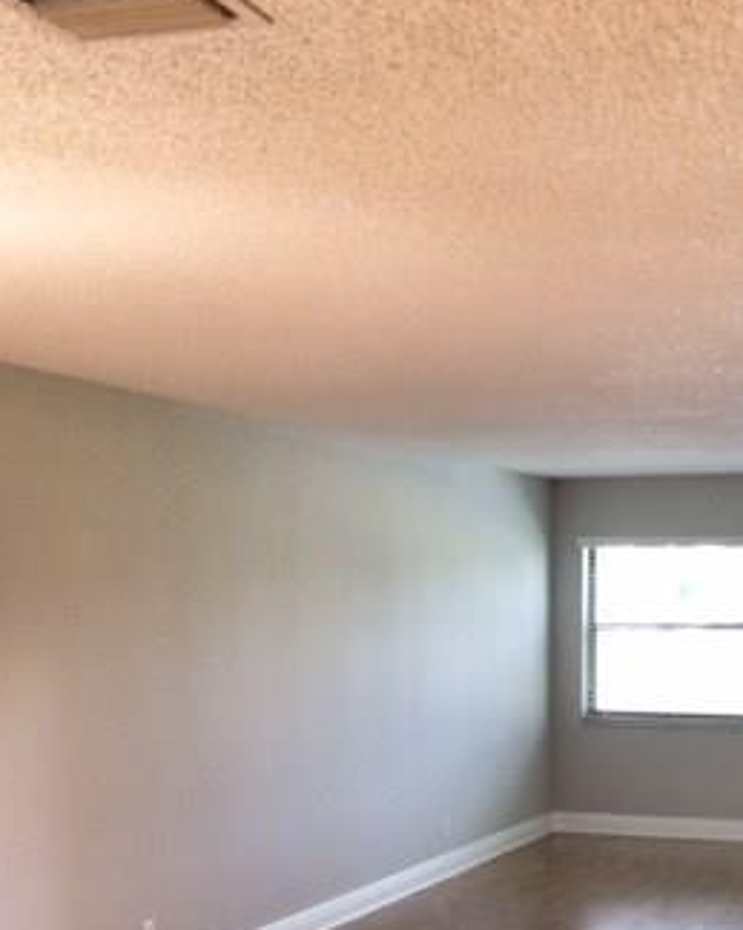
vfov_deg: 31.8
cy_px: 855
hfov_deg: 26.8
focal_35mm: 56
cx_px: 542
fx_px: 1540
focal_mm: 4.15
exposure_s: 1/30
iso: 50
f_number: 2.2
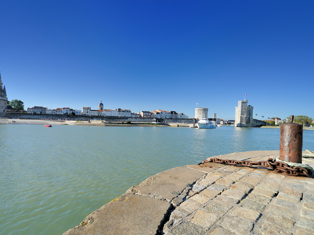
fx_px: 154
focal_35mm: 17
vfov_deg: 74.7
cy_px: 121
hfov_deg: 90.8
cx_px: 143
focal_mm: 10
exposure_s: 1/125
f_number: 6.3
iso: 200
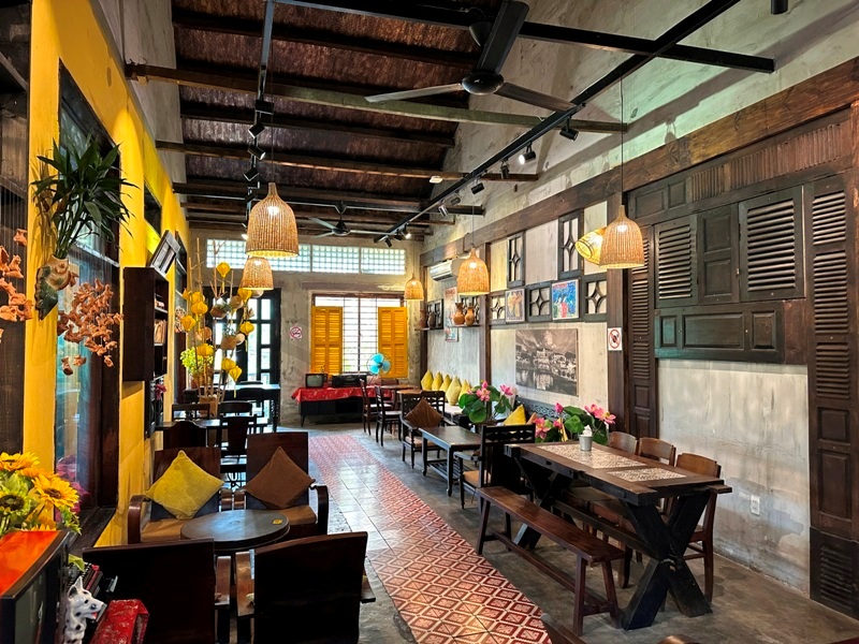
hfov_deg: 71.6
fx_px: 596
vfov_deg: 56.8
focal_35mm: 24
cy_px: 322
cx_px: 430
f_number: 1.78
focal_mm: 6.86
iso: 400
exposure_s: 1/50
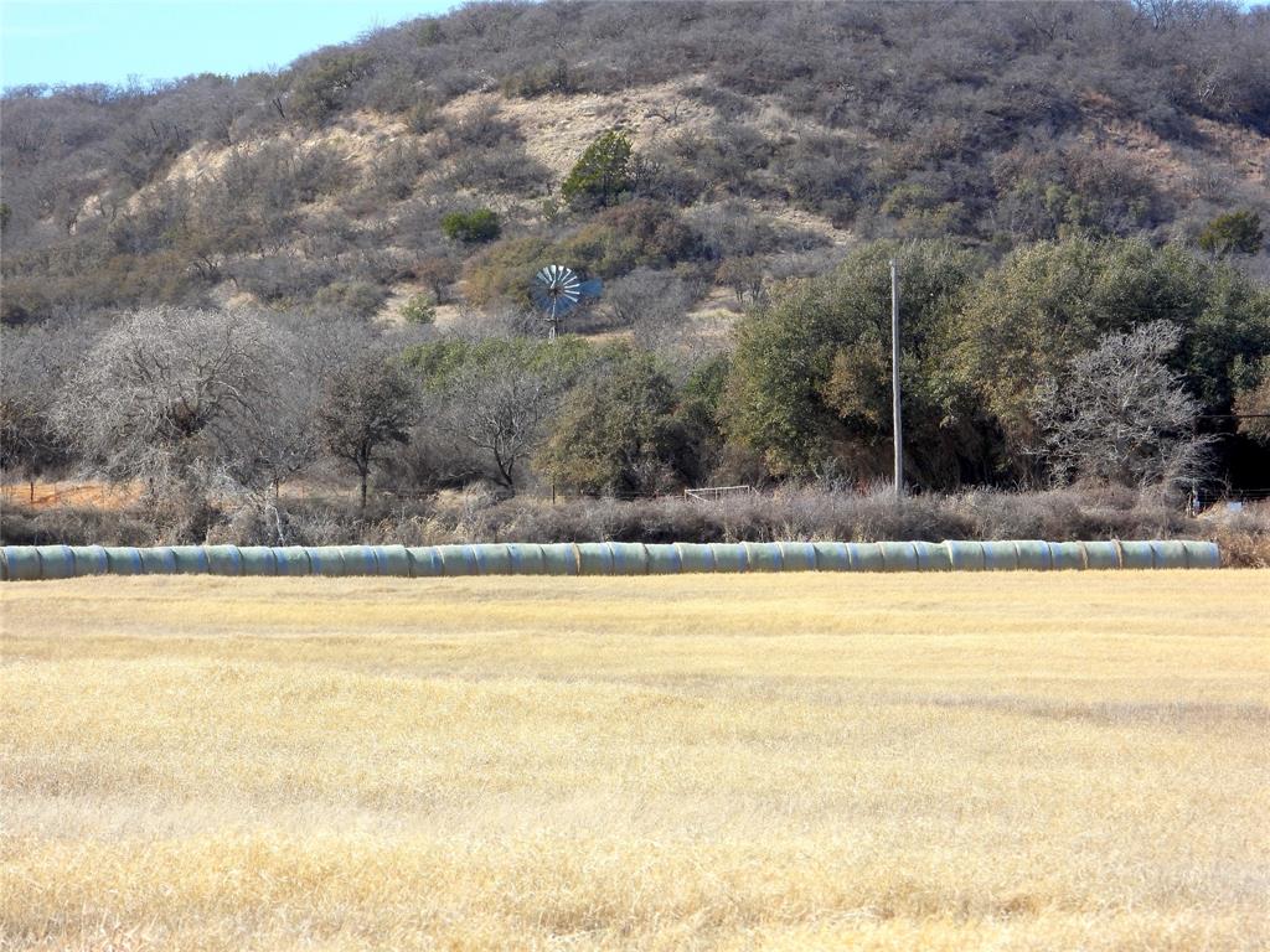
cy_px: 476
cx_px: 635
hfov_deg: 7.2
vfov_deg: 5.4
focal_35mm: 275
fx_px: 10089
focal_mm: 49.5
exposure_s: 1/500
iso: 100
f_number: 4.5
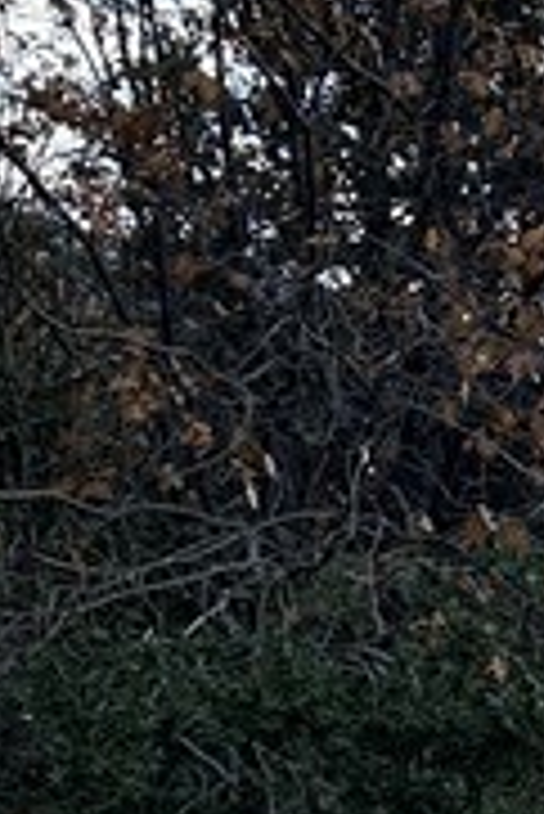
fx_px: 3190
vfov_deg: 13.8
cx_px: 1394
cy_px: 1165
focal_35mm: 141
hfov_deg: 8.7
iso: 80
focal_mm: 6.86
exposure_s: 1/1779
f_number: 1.78
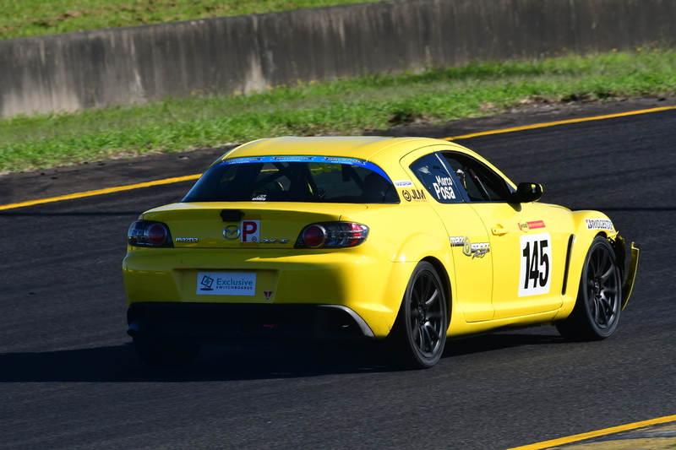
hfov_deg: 3.3
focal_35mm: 630
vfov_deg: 2.2
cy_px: 225
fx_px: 11827
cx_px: 338
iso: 500
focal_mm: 420
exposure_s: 1/640
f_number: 13
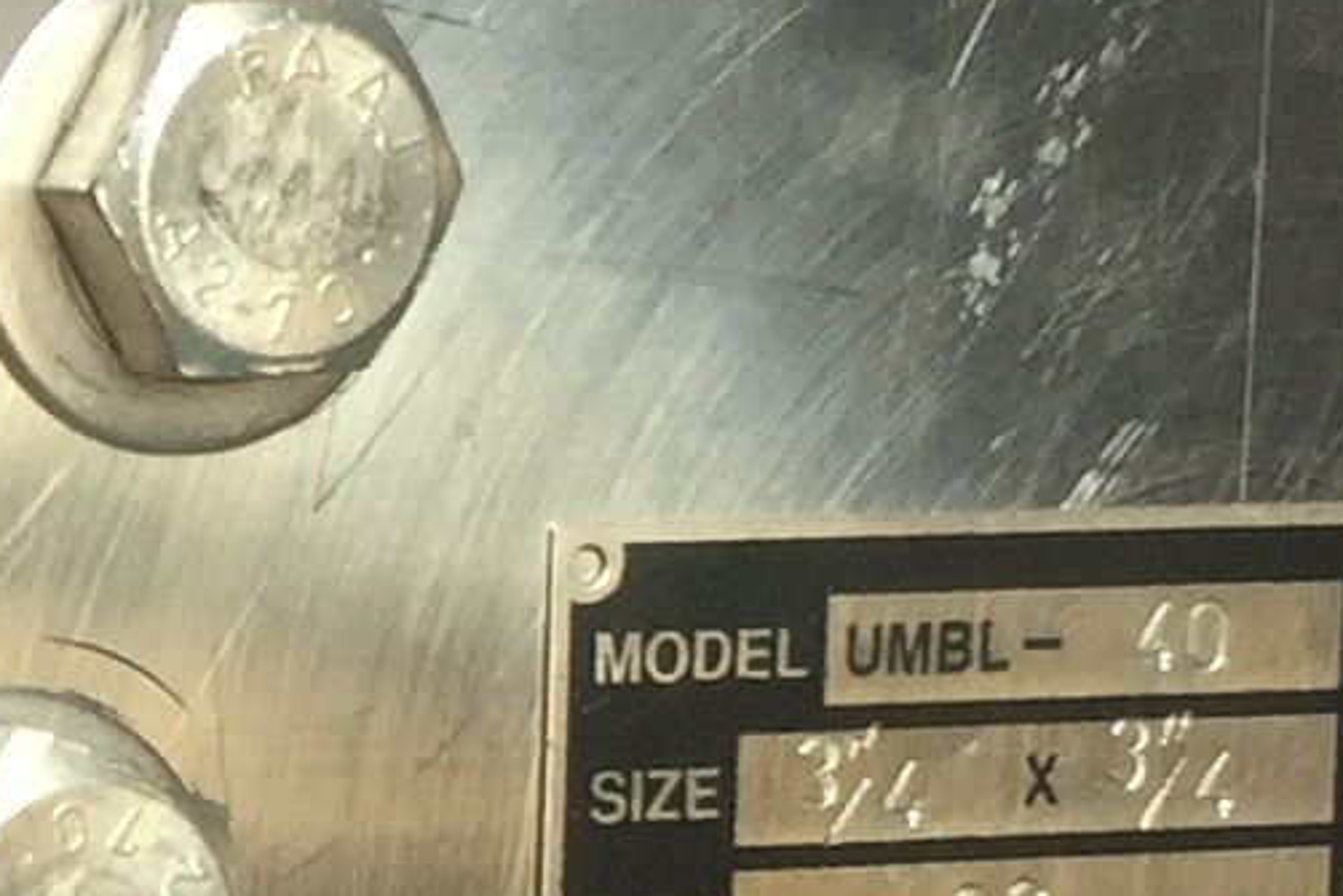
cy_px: 800
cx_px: -845
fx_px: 7314
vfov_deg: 7.0
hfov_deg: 10.1
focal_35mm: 196
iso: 50
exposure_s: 1/100
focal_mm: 4.15
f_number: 2.2
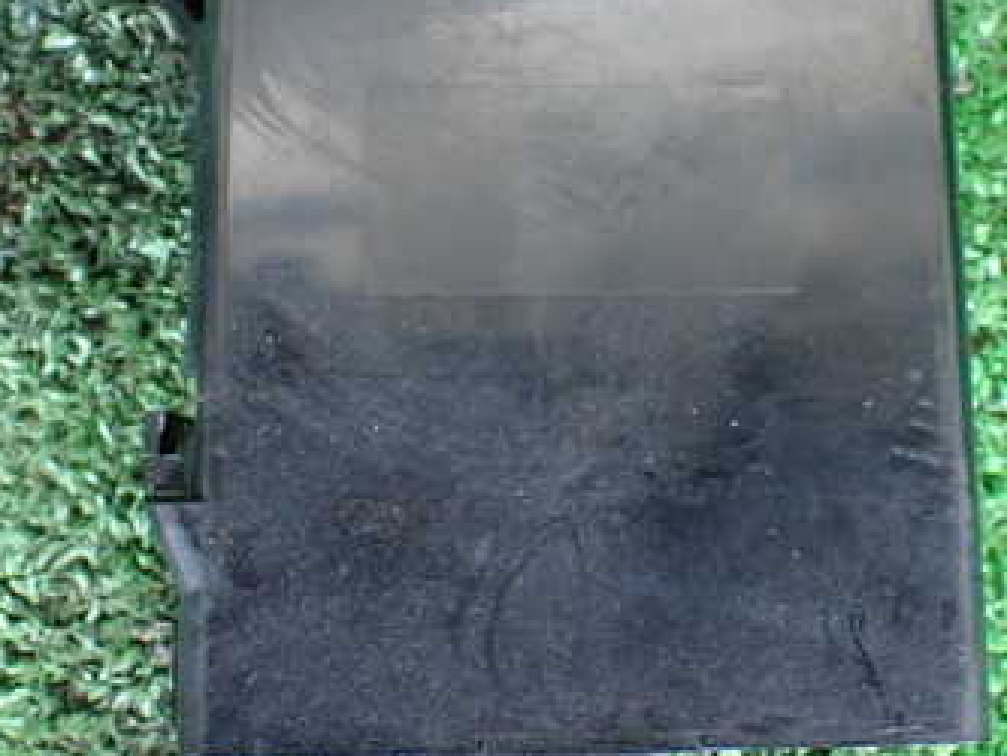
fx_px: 1571
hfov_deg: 35.5
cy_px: 236
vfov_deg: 26.9
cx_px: 559
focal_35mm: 54
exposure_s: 1/40
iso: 800
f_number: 2.3
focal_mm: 5.4
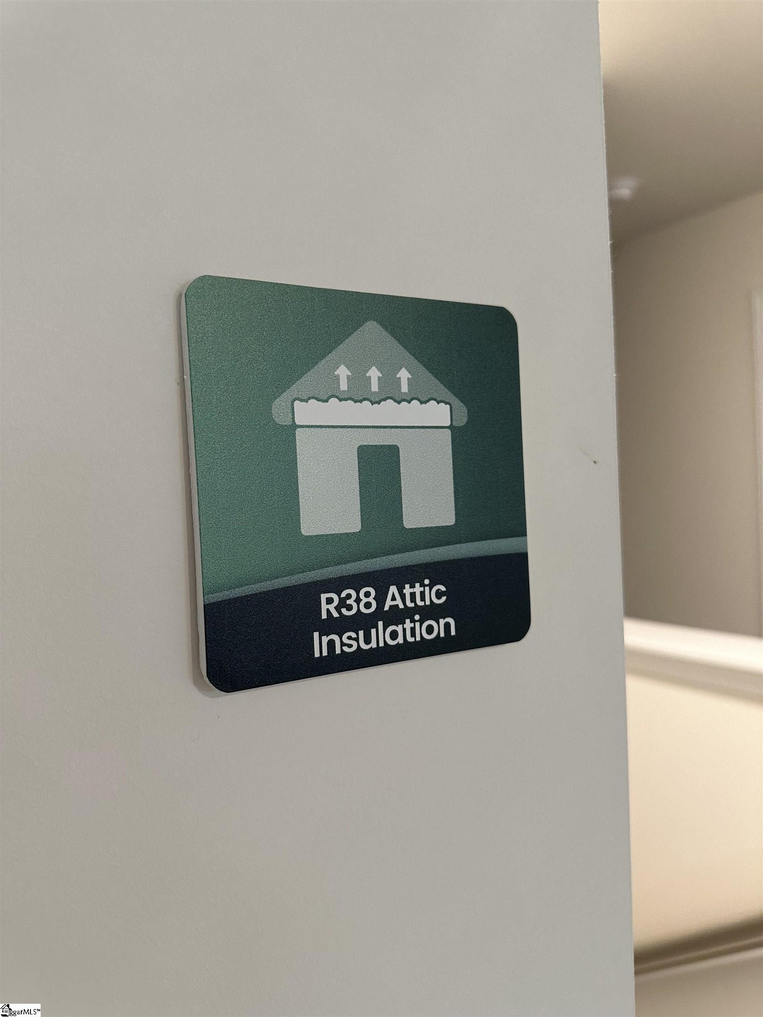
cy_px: 508
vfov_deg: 71.6
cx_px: 382
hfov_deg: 56.8
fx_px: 705
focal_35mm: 24
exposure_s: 1/60
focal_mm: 6.86
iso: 250
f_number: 1.78
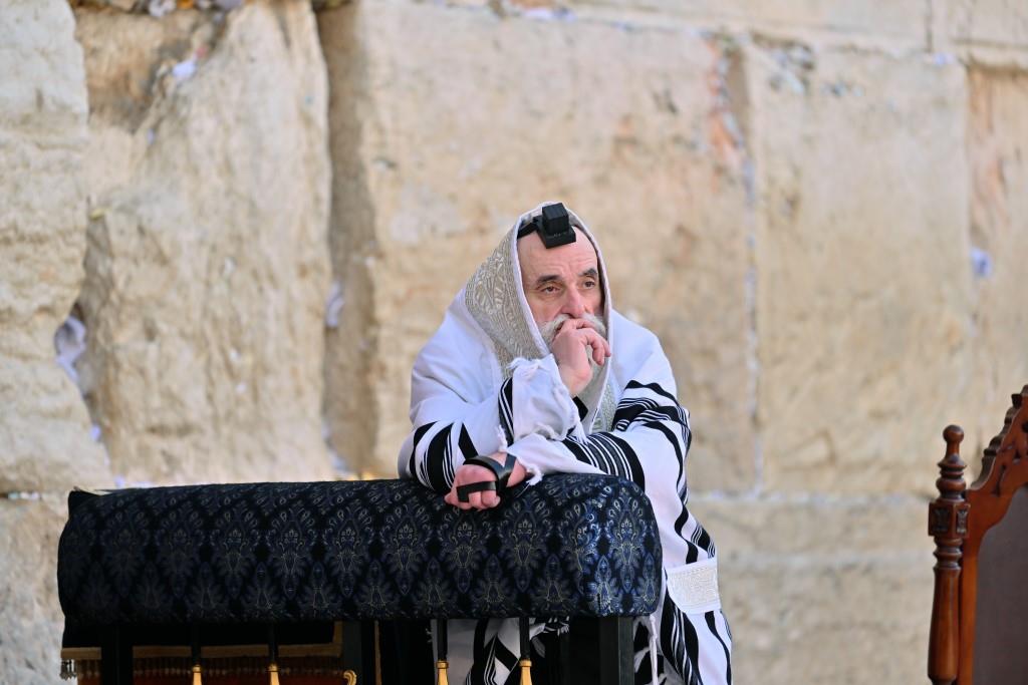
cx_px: 514
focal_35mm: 200
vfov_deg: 6.9
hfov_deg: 10.3
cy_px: 342
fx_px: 5712
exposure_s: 1/320
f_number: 2.8
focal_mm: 200
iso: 50
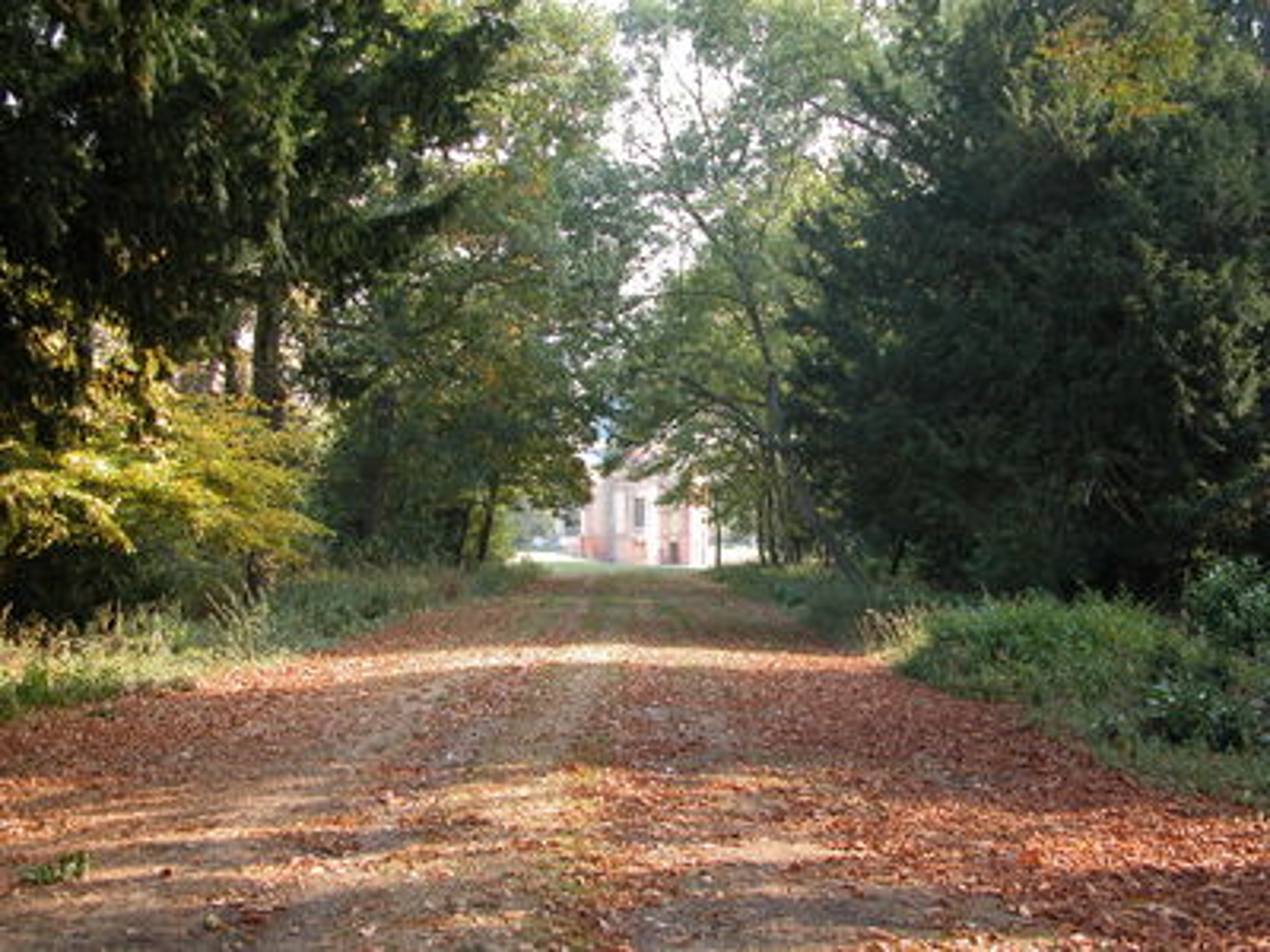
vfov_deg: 29.1
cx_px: 635
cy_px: 476
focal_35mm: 50
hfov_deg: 38.2
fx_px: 1834
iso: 100
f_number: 3.4
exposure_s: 1/60.5
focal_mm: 12.7
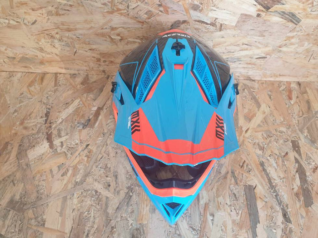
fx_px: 239
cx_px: 159
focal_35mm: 26
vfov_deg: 53.1
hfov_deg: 67.3
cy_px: 119
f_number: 2.4
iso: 80
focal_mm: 4.3
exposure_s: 1/50
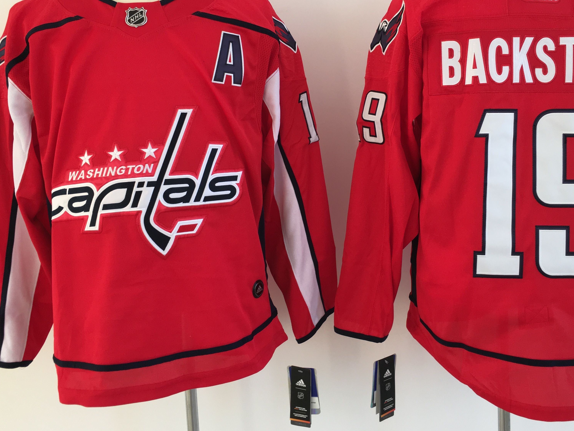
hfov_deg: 47.8
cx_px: 323
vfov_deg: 36.6
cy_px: 157
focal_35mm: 39
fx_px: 647
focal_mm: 4.15
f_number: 2.2
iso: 40
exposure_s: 1/100
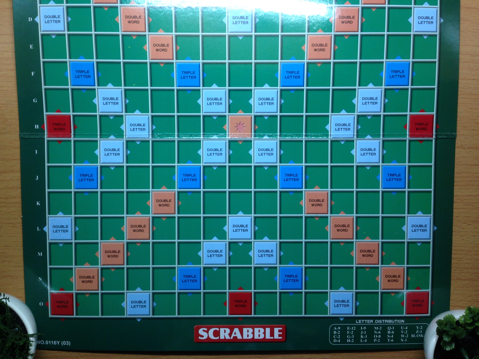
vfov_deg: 42.9
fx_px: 457
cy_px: 180
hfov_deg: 55.4
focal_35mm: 33
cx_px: 240
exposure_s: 1/20
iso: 64
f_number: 2.4
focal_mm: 4.12
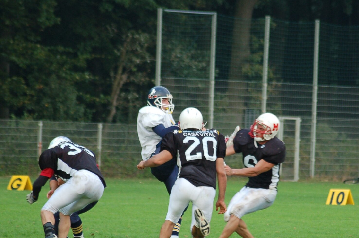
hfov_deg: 6.2
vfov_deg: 4.1
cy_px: 157
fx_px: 3334
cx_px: 225
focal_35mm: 335
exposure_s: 1/500
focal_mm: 150
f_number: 4.5
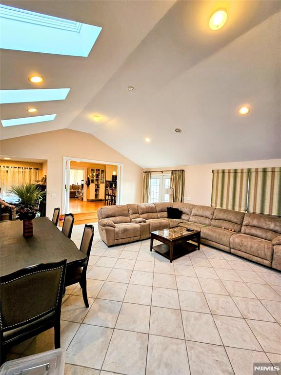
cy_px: 188
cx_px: 140
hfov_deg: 89.9
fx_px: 141
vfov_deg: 106.2
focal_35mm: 13
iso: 125
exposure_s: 1/60
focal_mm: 2.2
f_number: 2.2
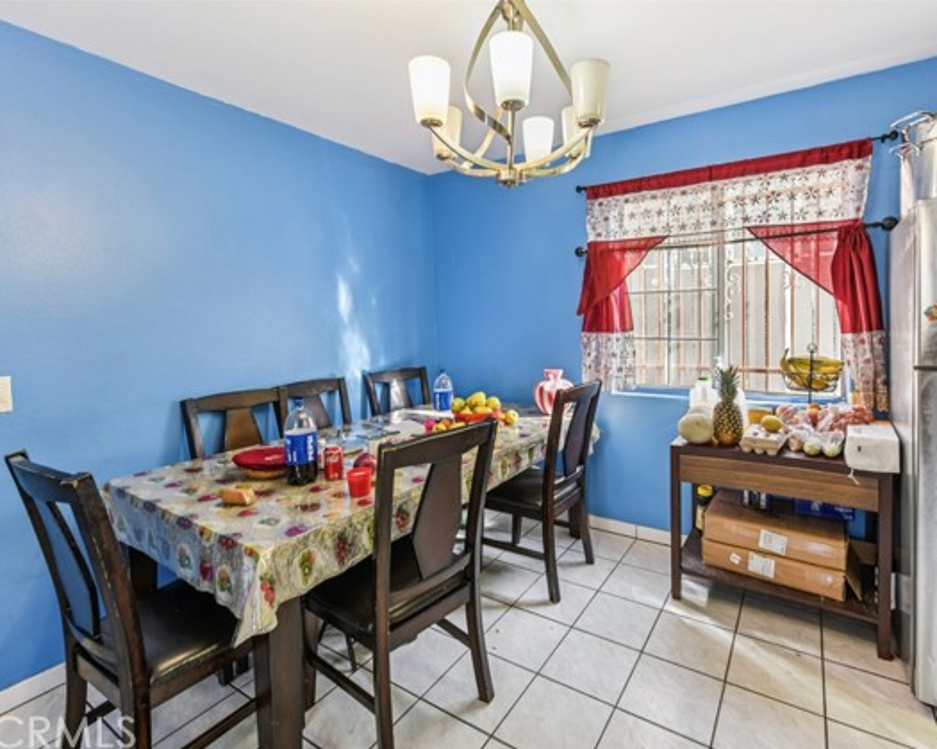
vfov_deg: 80.4
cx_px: 519
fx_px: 444
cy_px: 378
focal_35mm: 16
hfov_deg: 92.8
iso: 400
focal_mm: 14
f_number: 8
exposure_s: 1/4
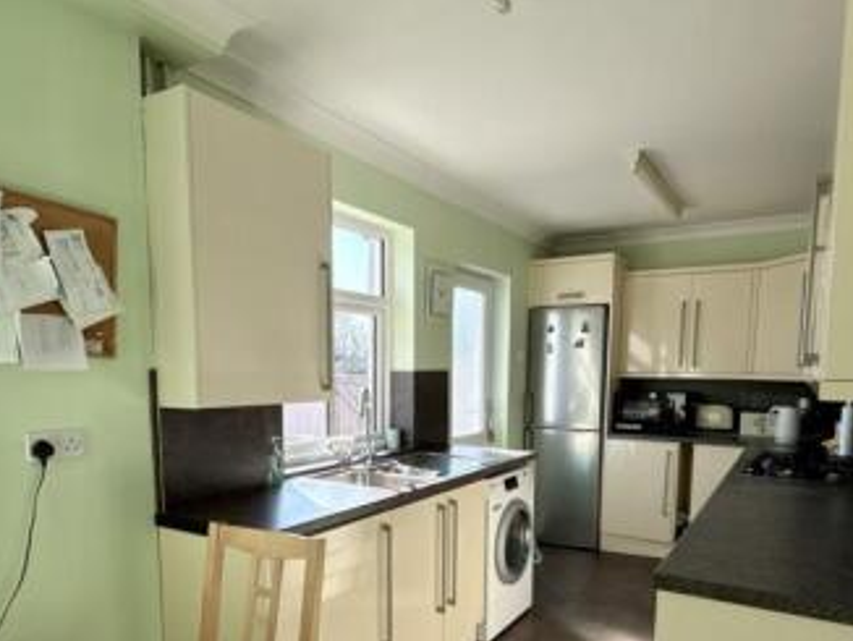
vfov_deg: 53.6
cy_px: 441
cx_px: 449
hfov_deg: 69.3
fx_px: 616
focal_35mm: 25
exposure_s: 1/383
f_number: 2.2
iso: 64
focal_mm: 2.22
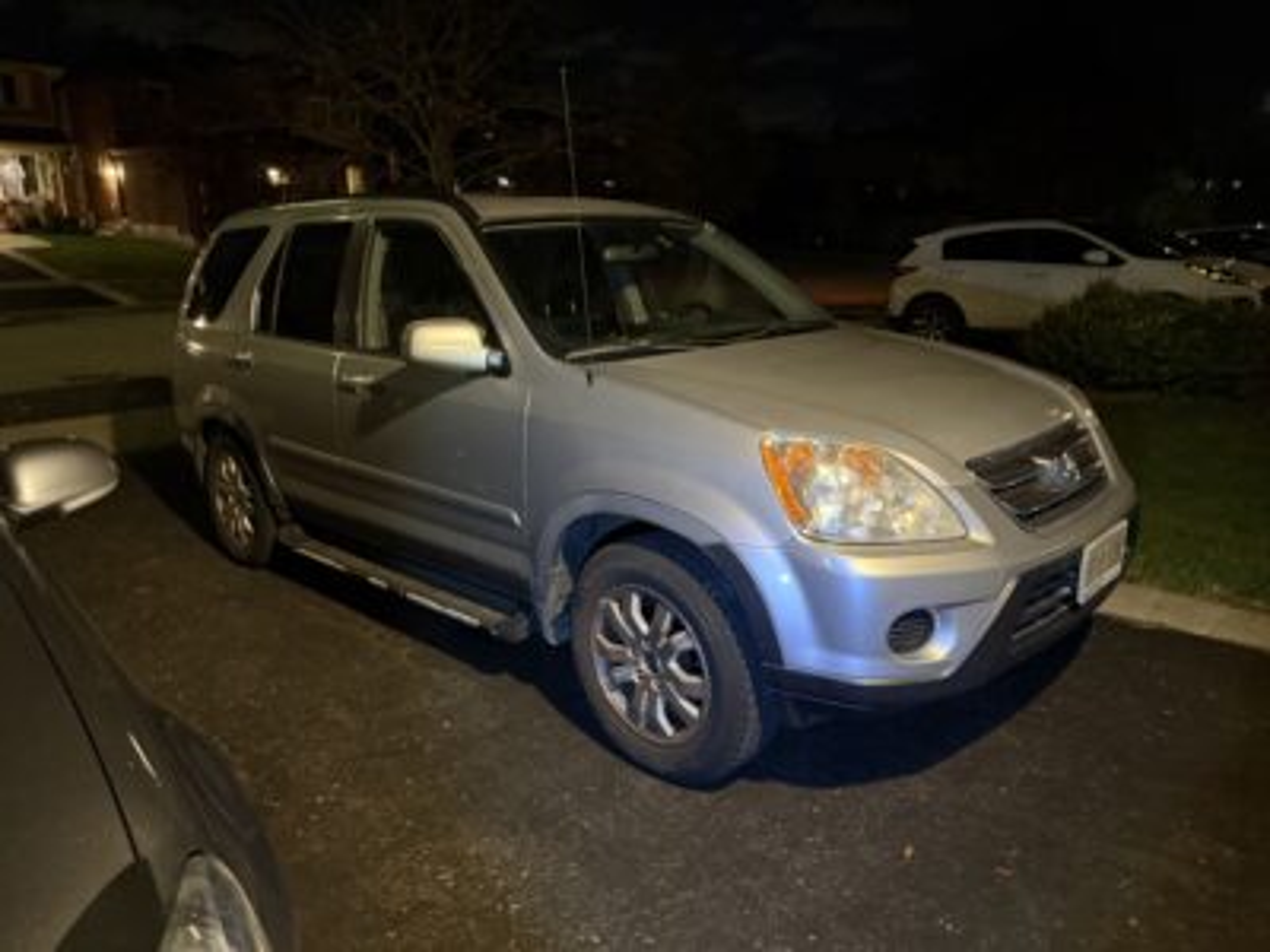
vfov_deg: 56.8
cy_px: 476
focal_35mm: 24
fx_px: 881
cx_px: 635
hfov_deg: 71.6
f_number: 1.78
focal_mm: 6.76
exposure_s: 1/40
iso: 800
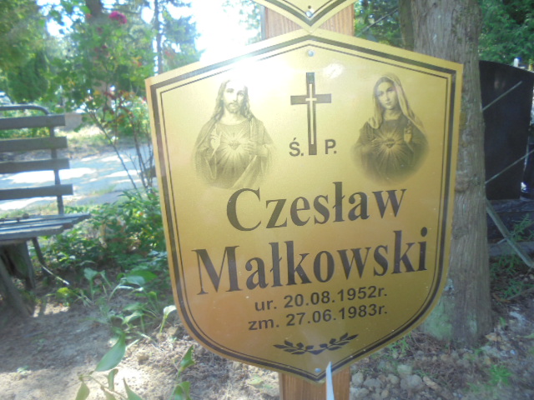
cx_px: 267
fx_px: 401
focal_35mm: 26
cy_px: 200
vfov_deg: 53.1
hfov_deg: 67.3
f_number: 3.5
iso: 100
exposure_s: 1/80
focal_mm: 4.6
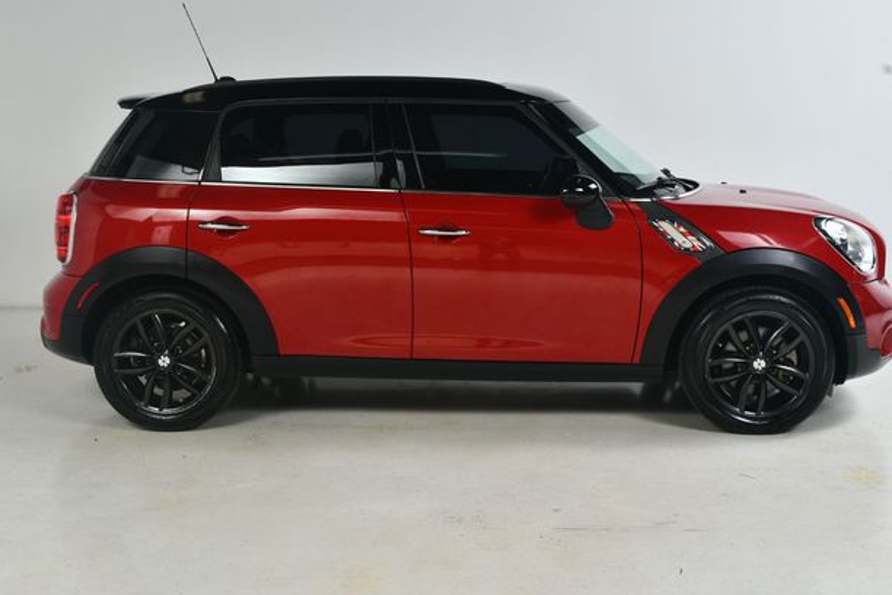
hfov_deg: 41.9
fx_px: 1164
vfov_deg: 28.6
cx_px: 450
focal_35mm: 47
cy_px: 300
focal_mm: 30
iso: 100
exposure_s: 1/160
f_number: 11
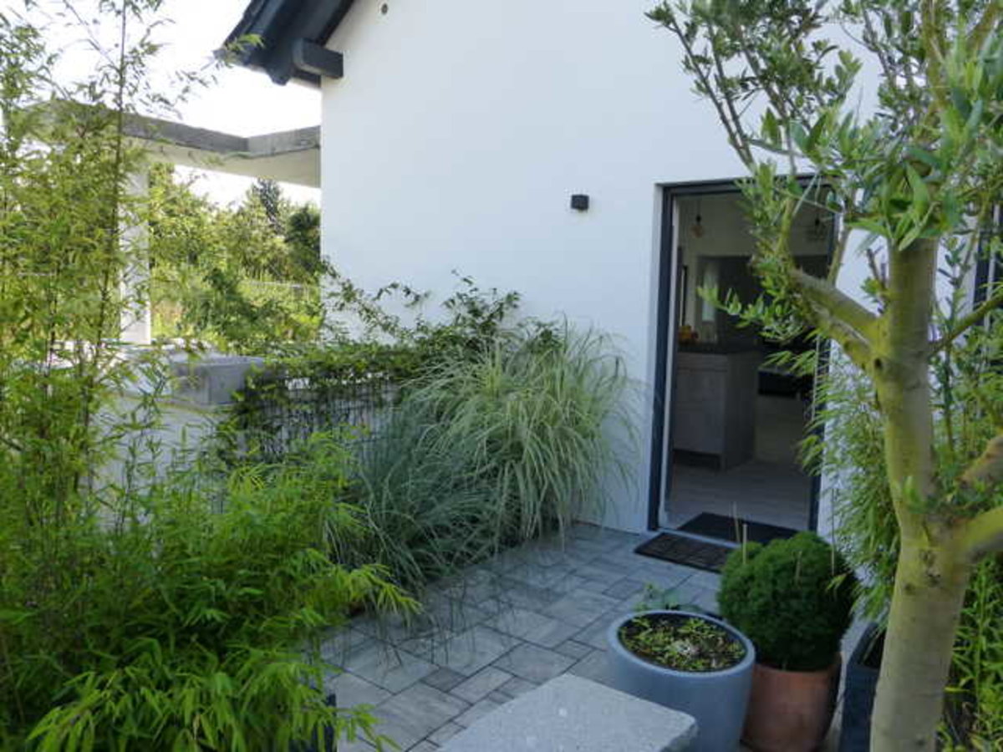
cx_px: 502
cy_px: 376
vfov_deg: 54.9
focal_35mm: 25
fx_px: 724
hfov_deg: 69.4
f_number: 3.3
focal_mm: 4.3
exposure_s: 1/400
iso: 200
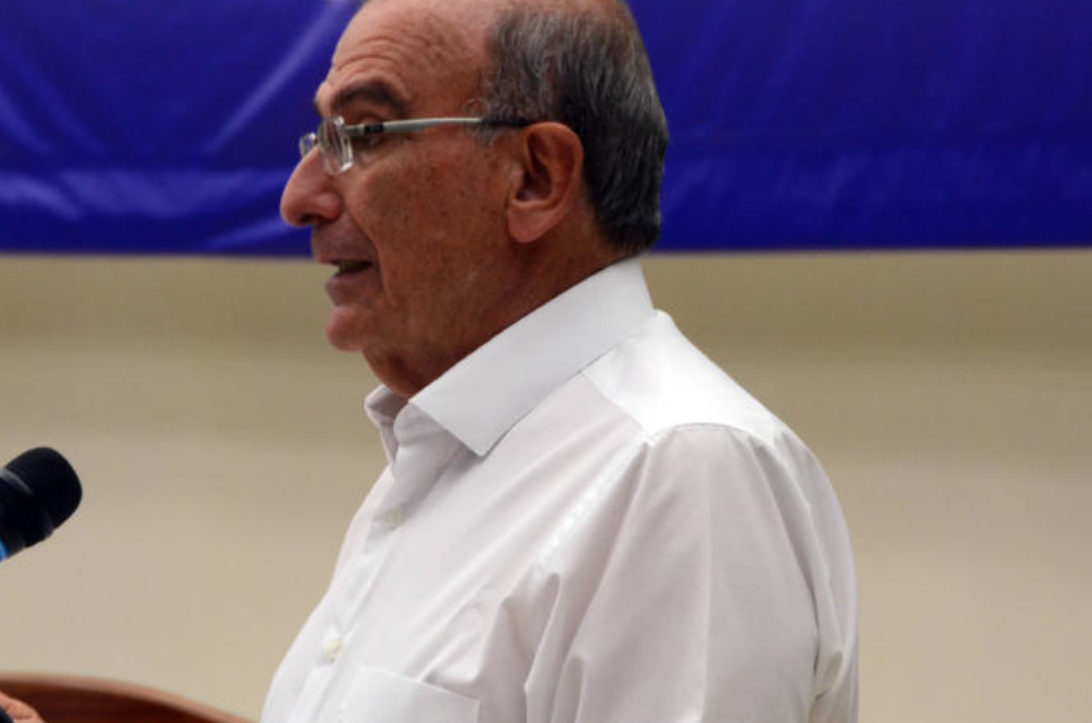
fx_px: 6204
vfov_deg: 6.7
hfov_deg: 10.0
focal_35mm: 205
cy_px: 387
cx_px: 329
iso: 800
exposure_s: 1/80
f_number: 6.3
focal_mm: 90
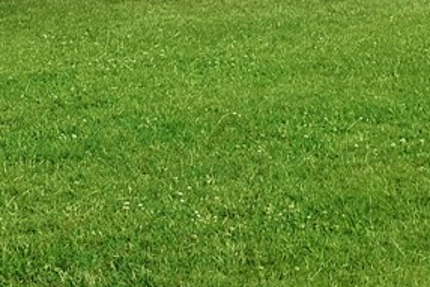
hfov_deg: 13.3
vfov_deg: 8.9
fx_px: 1769
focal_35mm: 148
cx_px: 587
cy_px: -231
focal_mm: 39
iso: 100
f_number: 9
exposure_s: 1/100
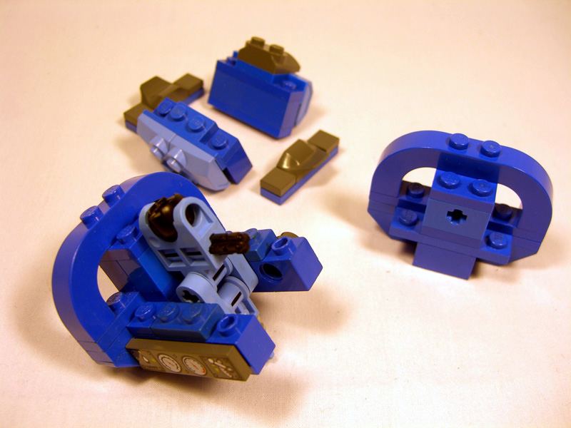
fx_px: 627
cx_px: 286
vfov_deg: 37.7
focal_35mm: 38
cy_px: 214
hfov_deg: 49.0
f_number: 2.8
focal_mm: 7.9
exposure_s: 1/60
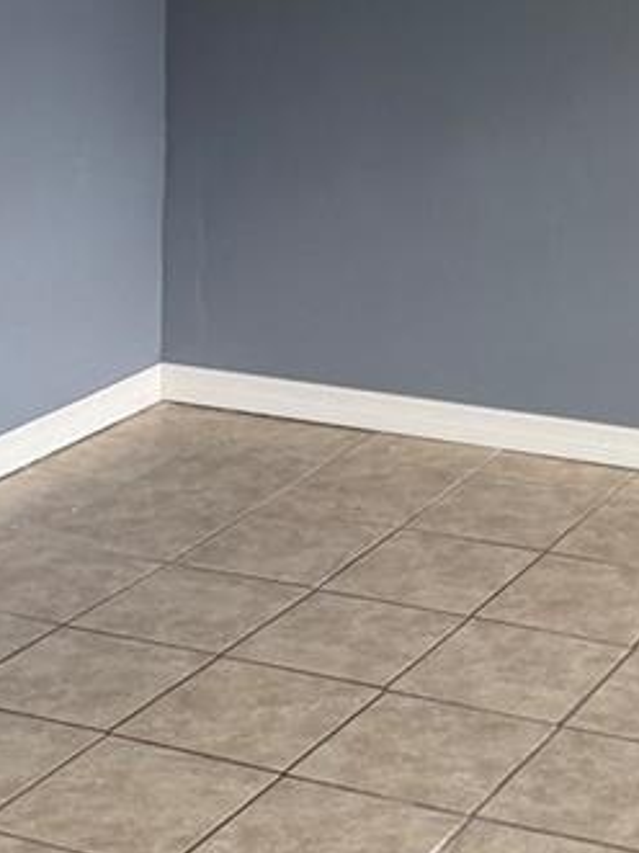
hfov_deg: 16.2
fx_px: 2143
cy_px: -28
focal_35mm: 87
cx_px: 778
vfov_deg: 21.6
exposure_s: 1/120
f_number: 1.78
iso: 200
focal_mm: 6.76
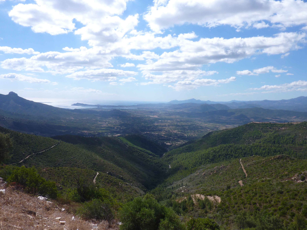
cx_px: 154
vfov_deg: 54.9
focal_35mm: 25
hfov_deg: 69.4
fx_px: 222
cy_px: 115
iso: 80
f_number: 5.6
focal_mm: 4.1
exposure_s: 1/500
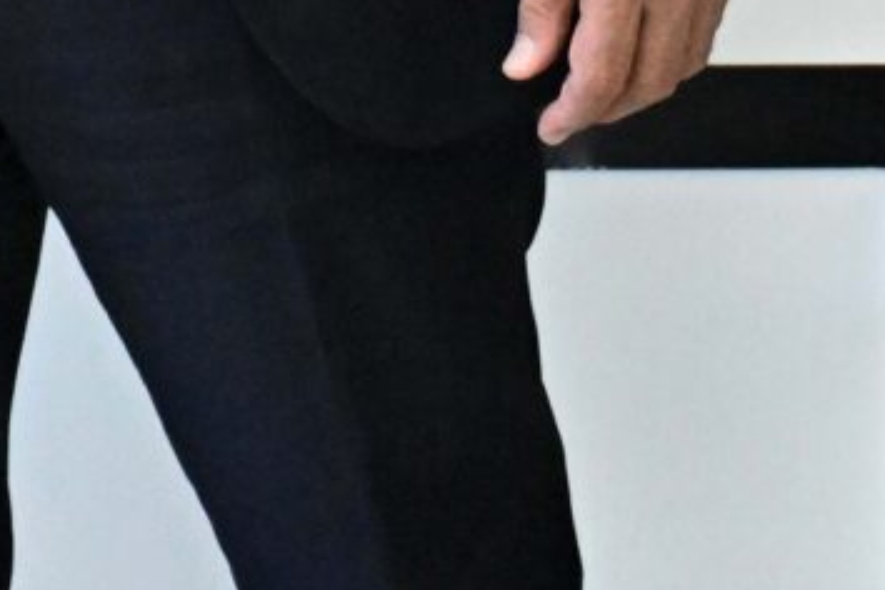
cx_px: -910
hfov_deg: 6.3
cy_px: -1506
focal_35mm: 318
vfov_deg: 4.1
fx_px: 7817
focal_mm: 44
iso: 3200
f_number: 2.8
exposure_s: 1/400
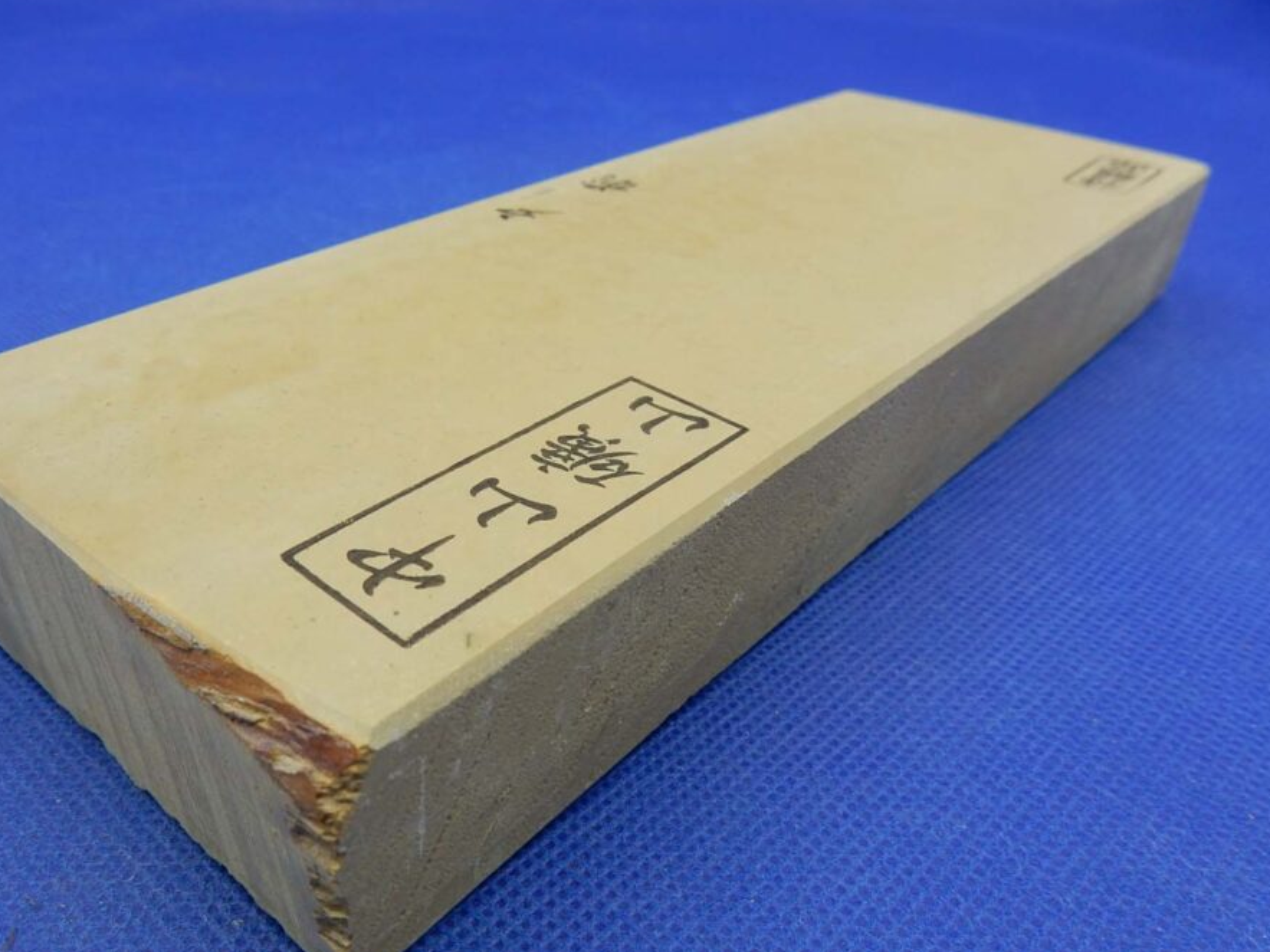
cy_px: 466
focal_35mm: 29
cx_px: 544
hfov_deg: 61.4
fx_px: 1064
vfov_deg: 48.2
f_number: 3.7
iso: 125
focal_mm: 4.5
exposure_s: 1/100
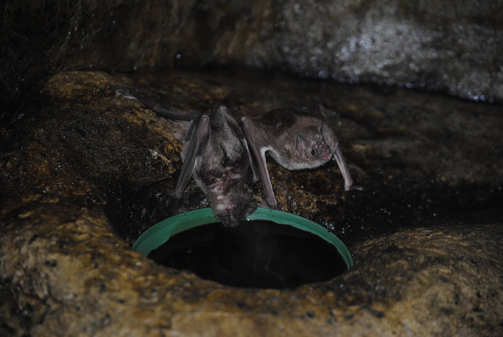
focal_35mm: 129
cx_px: 252
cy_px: 168
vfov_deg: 10.7
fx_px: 1805
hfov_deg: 15.9
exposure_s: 1/60
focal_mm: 86
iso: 200
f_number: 4.5
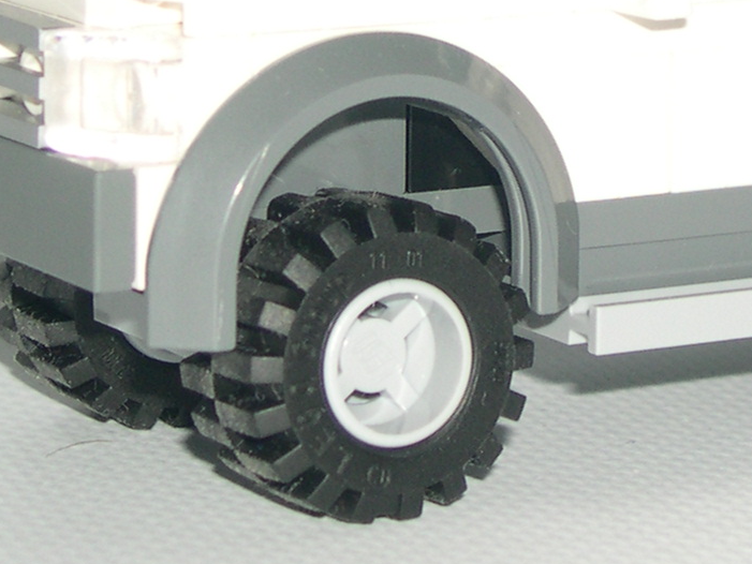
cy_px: -87
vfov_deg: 7.3
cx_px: 648
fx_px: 4367
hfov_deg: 9.8
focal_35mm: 201
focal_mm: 13.2
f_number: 3.5
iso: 100
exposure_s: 1/60
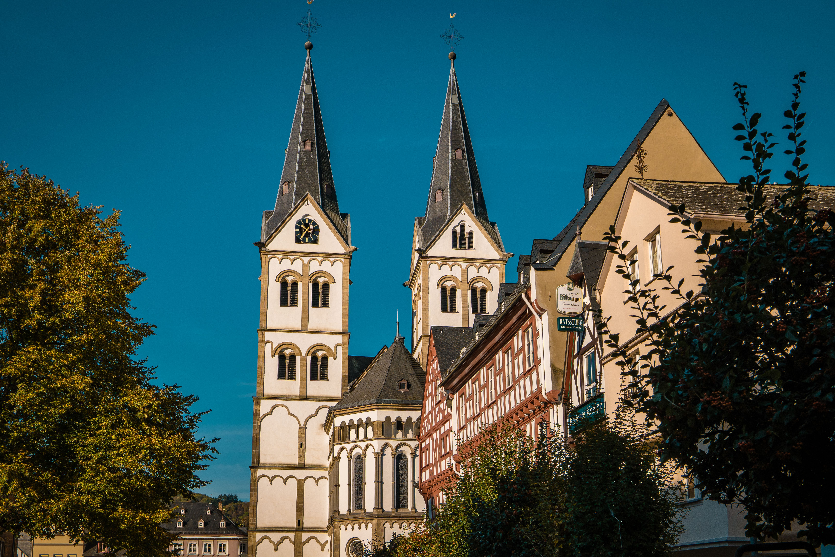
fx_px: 835
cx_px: 418
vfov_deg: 36.9
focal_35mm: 36
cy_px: 278
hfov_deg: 53.1
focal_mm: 24
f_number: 5.6
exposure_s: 1/800
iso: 200
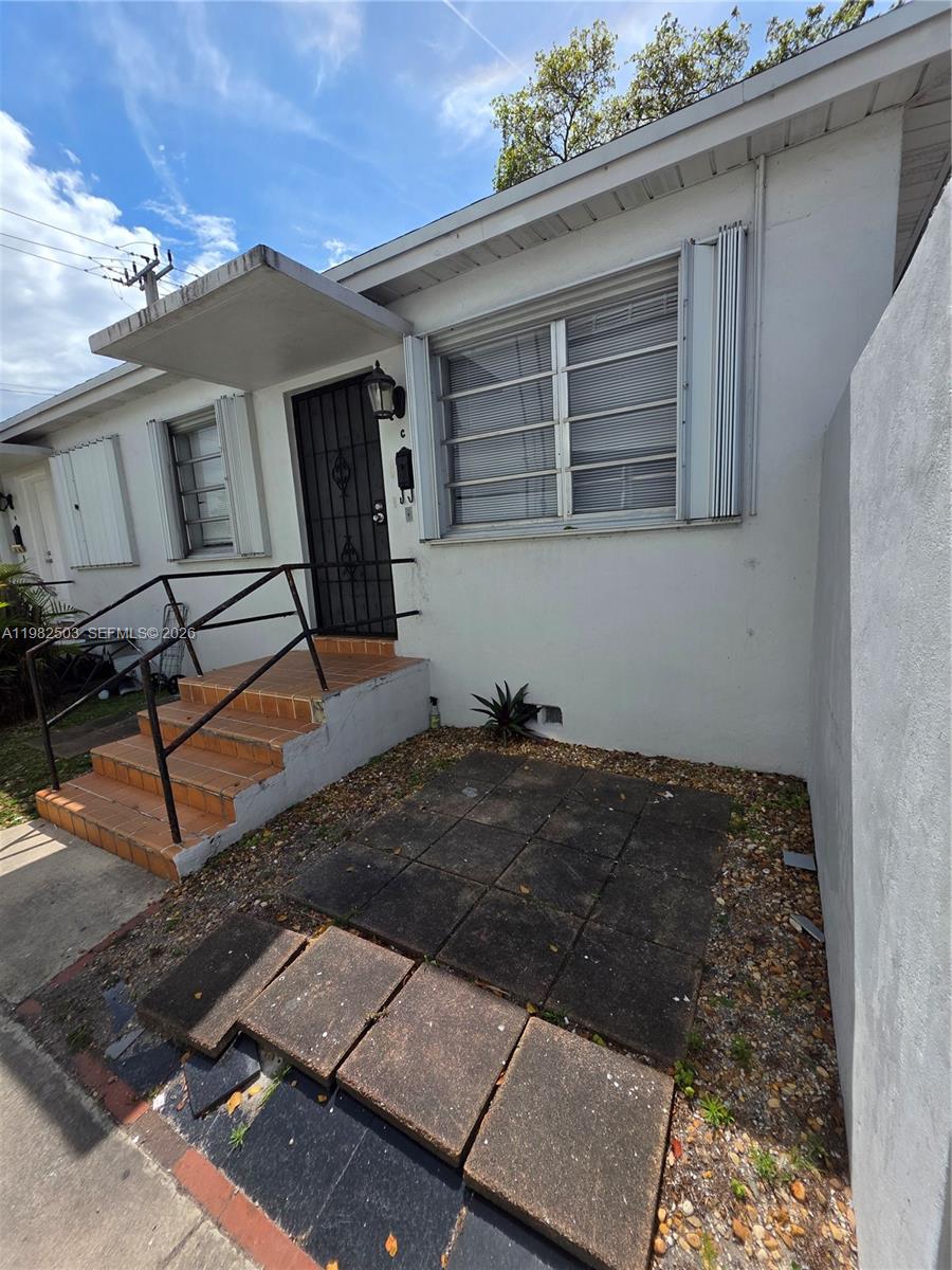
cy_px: 635
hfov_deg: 89.9
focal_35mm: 13
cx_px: 476
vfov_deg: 106.2
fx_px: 477
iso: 40
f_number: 1.9
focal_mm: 2.2
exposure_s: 1/2586
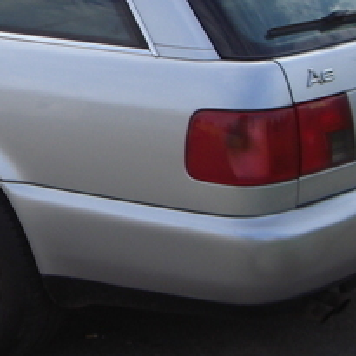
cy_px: 109
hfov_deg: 12.9
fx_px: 1524
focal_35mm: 131
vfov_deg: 13.3
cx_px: -83
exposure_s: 1/500
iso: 64
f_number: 2.7
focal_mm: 6.2
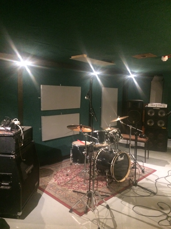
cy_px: 114
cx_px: 86
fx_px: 191
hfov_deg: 48.2
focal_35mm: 29
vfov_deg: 61.7
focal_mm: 4.15
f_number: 2.2
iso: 400
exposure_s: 1/17
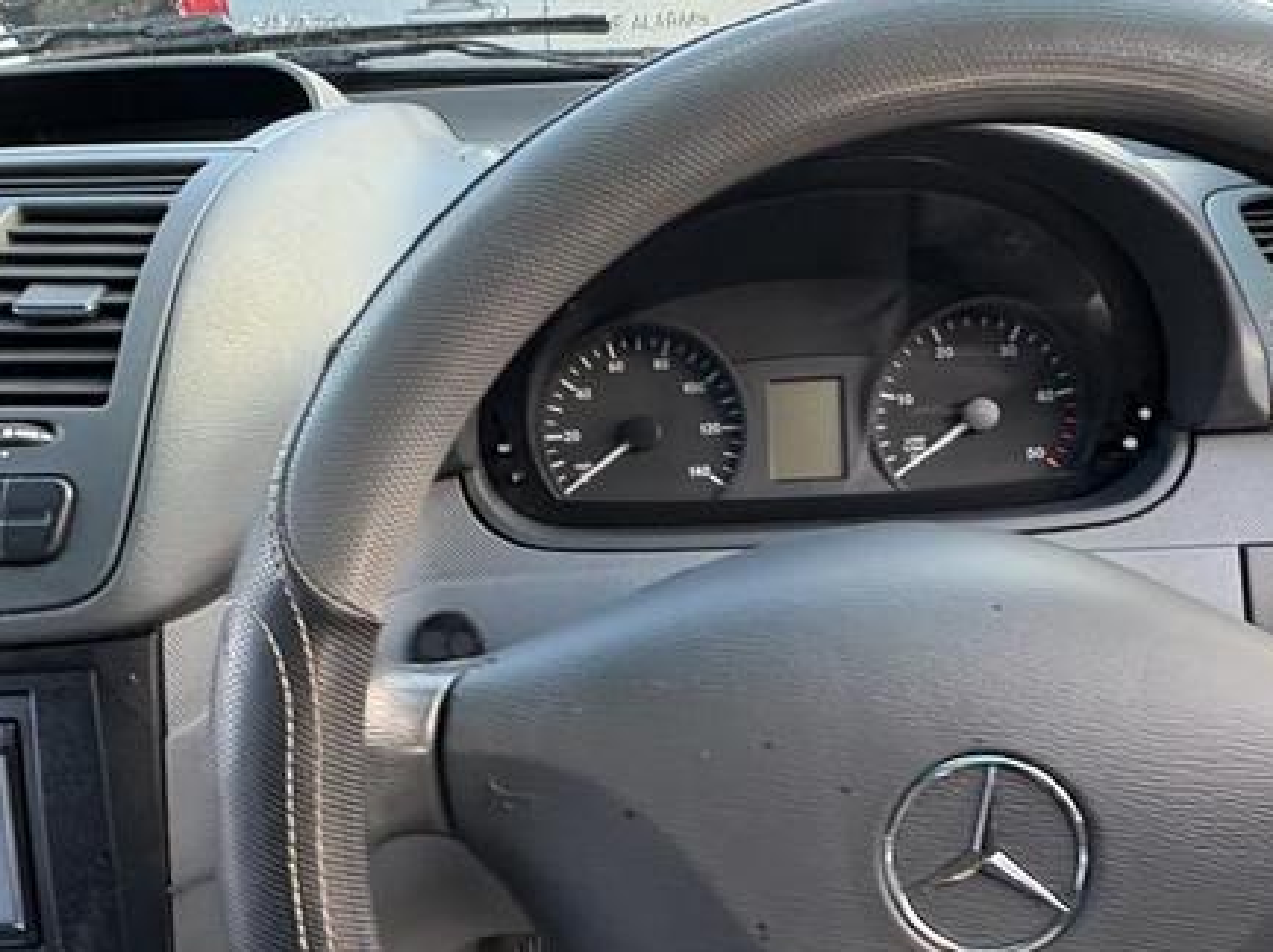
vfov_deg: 47.9
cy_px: 561
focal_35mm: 29
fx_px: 1066
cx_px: 606
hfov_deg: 61.7
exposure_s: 1/99
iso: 160
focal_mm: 2.22
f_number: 2.2
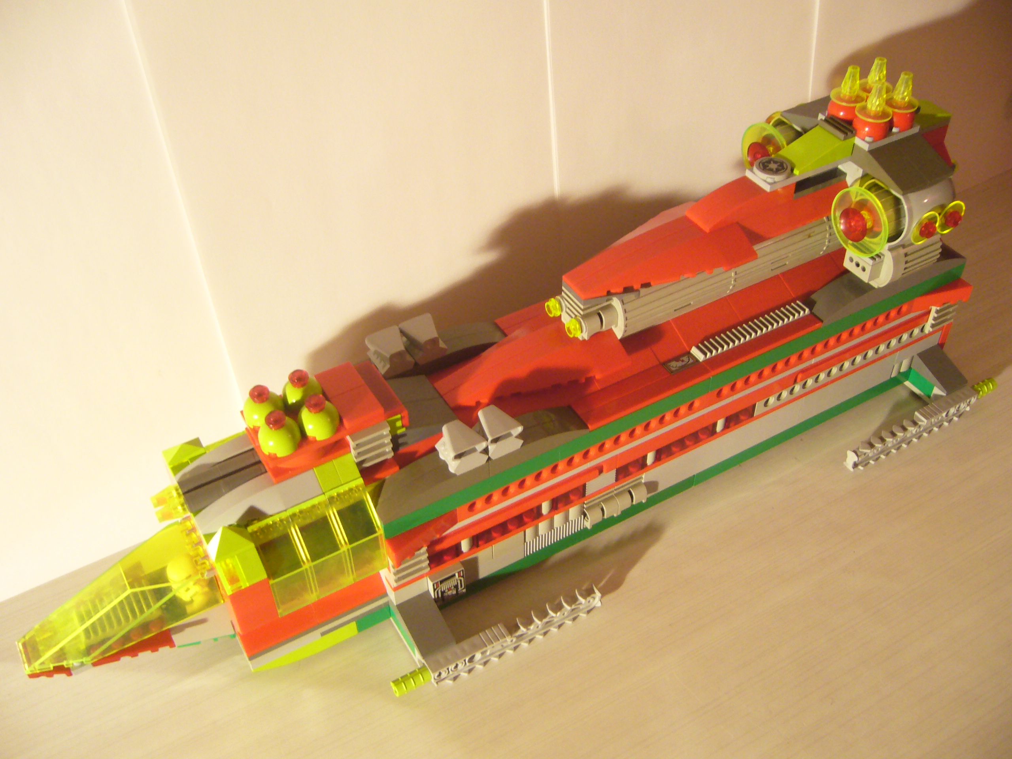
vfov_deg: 40.7
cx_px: 506
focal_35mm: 35
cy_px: 380
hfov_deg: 52.6
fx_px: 1023
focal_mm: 5.8
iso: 200
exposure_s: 1/8
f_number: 2.8
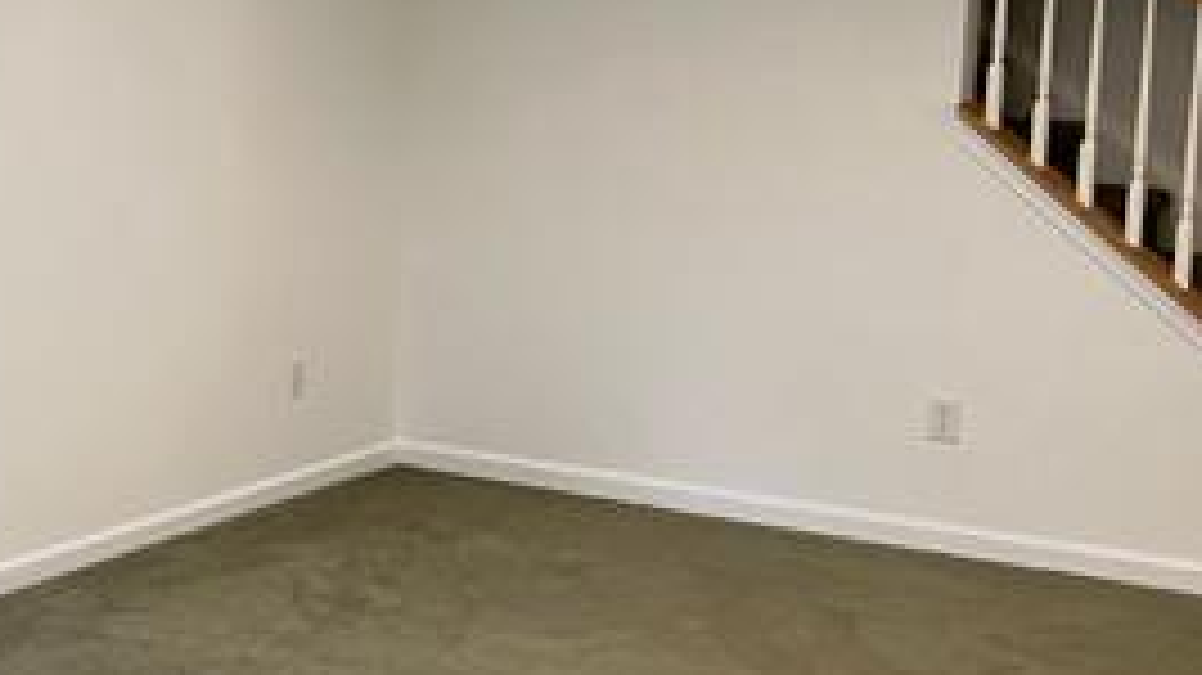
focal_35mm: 68
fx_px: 2167
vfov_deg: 17.7
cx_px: -212
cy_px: 310
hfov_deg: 27.5
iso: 100
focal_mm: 5.7
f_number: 1.5
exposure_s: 1/60
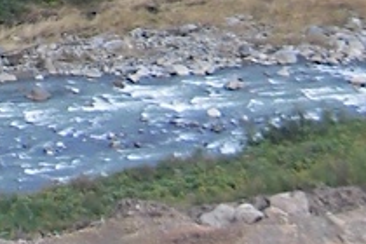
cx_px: -415
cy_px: -711
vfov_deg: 4.0
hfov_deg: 6.2
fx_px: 3294
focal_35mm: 324
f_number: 4
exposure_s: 1/200
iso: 100
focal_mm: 9.16
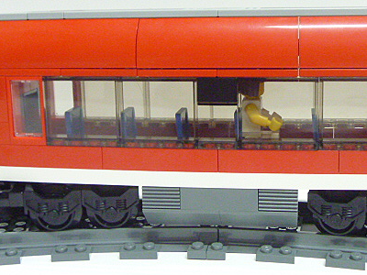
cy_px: 104
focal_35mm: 56
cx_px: 229
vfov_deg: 26.0
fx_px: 594
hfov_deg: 34.2
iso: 800
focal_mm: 6.3
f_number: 3.5
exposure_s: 1/13
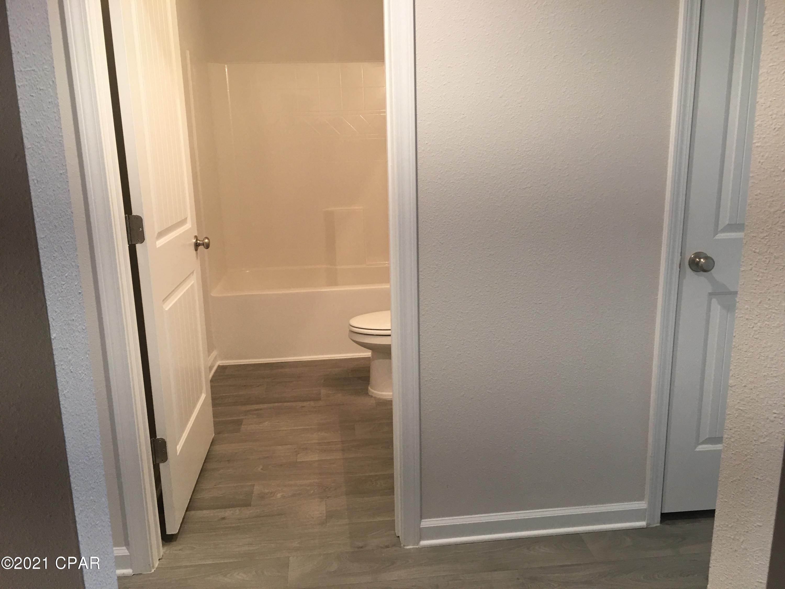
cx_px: 392
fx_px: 658
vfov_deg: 48.2
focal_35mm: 29
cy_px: 294
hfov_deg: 61.7
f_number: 2.2
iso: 50
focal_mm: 4.15
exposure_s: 1/17
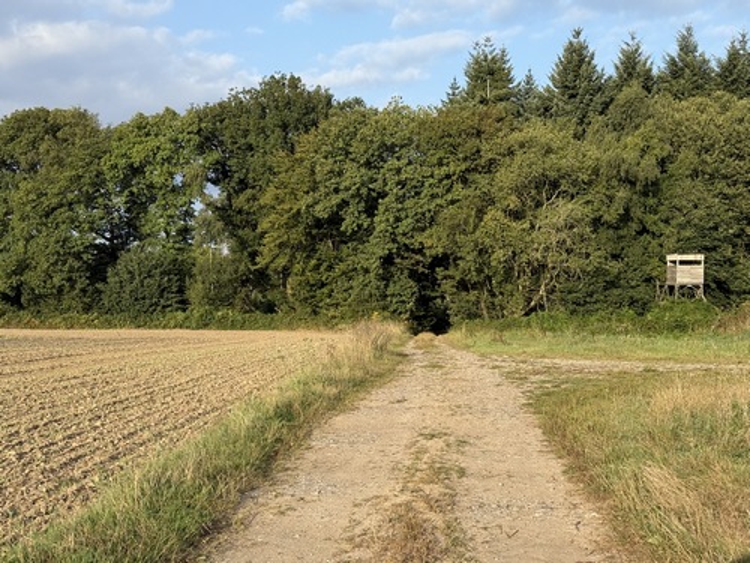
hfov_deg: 39.7
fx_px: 1040
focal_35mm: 48
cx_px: 375
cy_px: 282
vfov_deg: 30.3
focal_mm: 6.76
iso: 64
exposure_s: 1/2342
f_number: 1.78
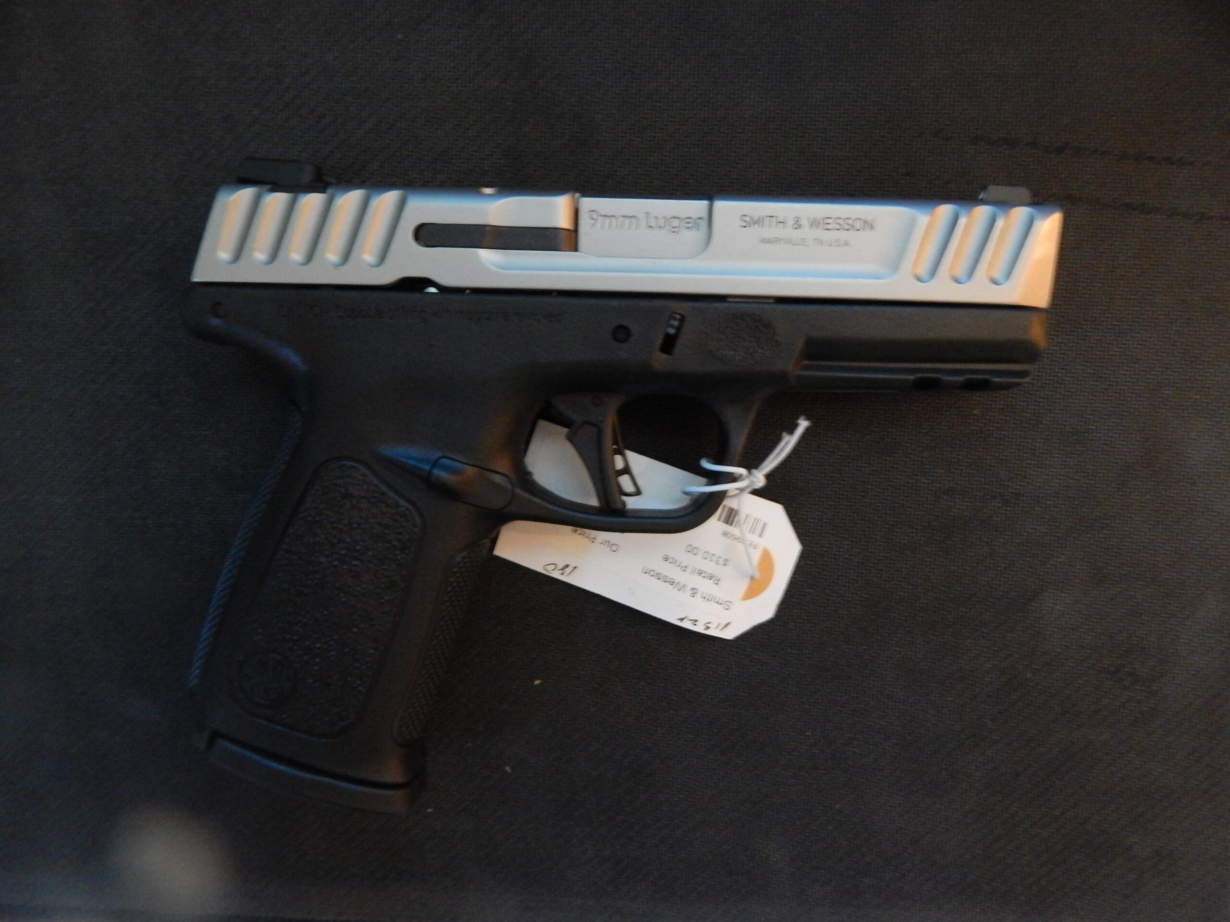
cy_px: 461
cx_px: 615
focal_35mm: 22
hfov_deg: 76.4
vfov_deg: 61.1
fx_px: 782
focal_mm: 4
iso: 800
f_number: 3
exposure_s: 1/15
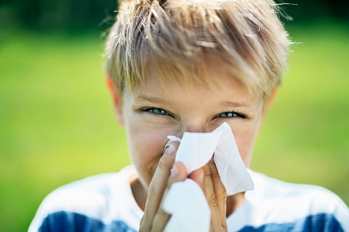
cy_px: 116
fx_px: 485
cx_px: 174
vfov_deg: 27.0
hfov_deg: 39.6
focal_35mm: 50
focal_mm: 50
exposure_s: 1/2000
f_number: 1.4
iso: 64
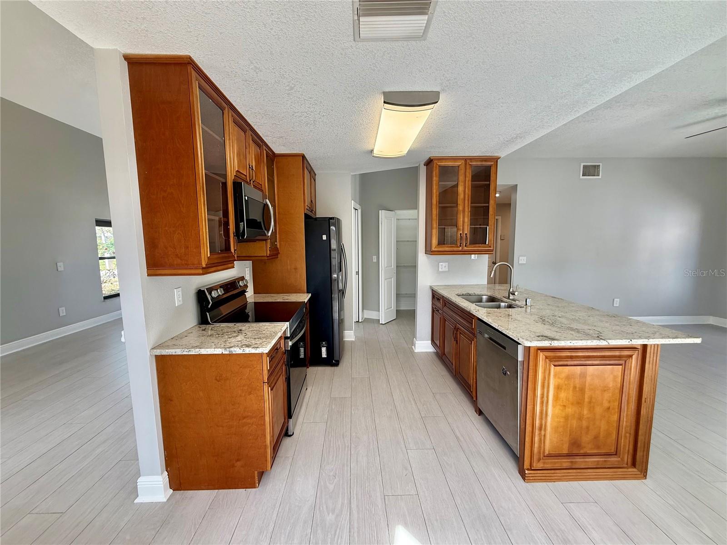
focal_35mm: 14
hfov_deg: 102.1
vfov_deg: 85.7
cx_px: 364
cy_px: 272
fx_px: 294
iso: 125
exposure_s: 1/120
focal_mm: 2.22
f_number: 2.2
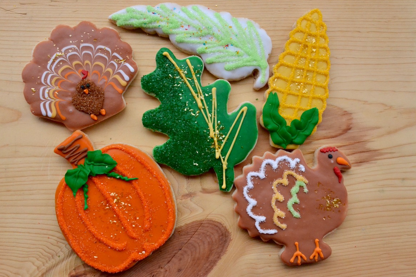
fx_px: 427
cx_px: 203
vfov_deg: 35.9
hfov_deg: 51.9
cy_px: 139
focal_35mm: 37
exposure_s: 1/1250
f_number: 8
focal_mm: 24
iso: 3200
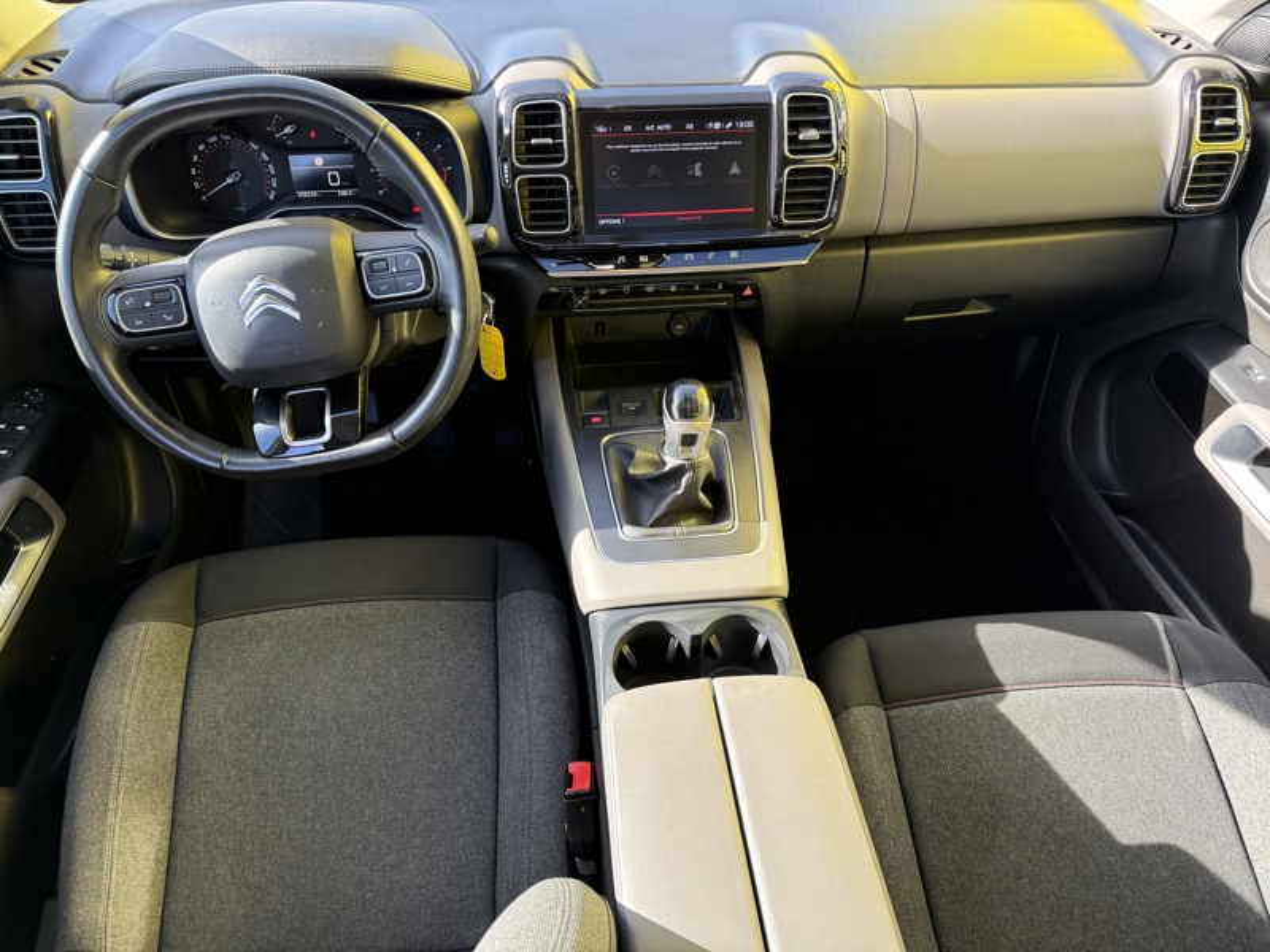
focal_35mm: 24
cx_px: 635
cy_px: 476
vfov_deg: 56.8
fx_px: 881
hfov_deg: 71.6
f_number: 1.78
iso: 160
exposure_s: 1/203
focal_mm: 6.76
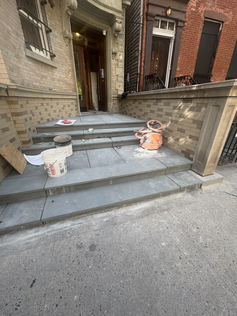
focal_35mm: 14
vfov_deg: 102.1
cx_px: 118
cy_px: 158
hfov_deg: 85.7
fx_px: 128
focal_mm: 2.22
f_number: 2.2
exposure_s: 1/127
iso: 40
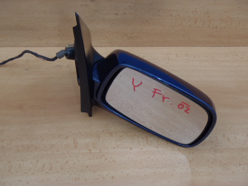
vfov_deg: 37.7
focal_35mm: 38
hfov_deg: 49.0
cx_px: 124
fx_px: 272
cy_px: 93
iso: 100
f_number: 4.6
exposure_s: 1/40
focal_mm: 6.83
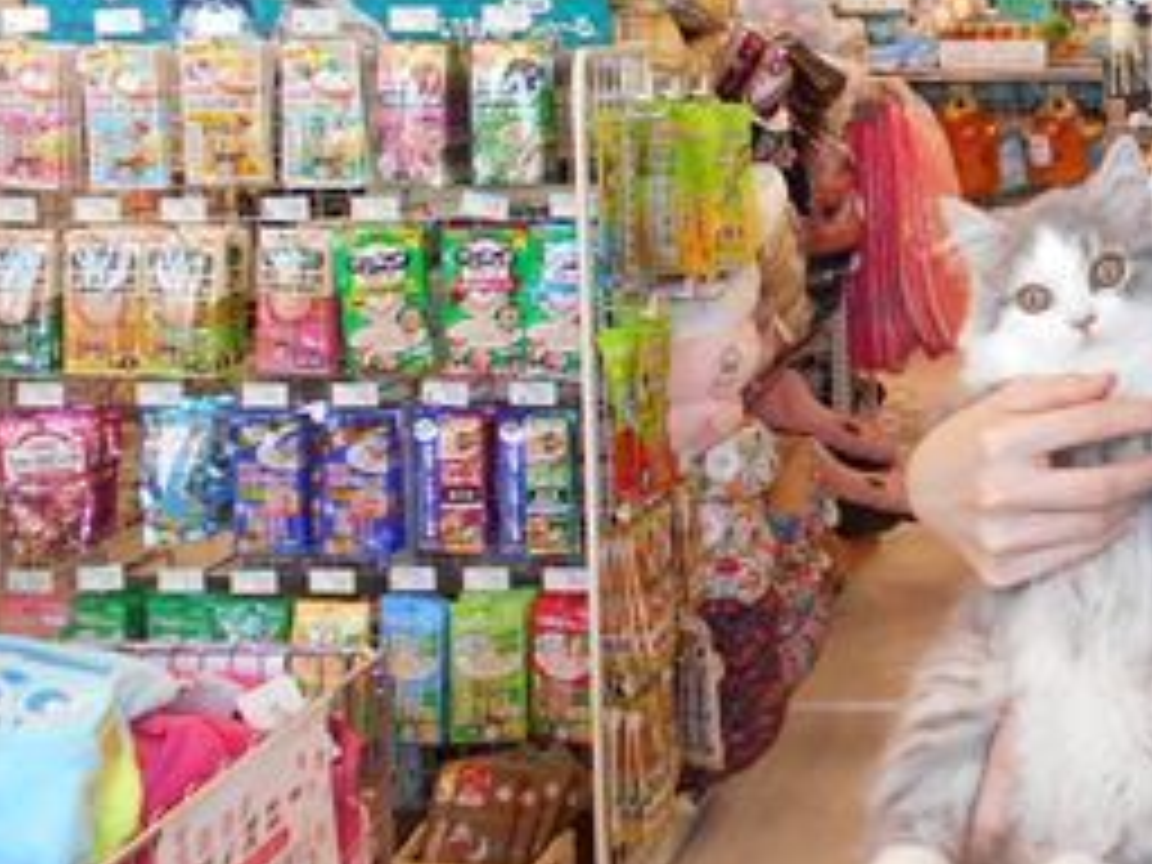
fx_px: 2030
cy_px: 198
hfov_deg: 29.0
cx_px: 1228
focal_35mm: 61
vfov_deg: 23.7
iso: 80
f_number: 3.2
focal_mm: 4.6
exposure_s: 1/30
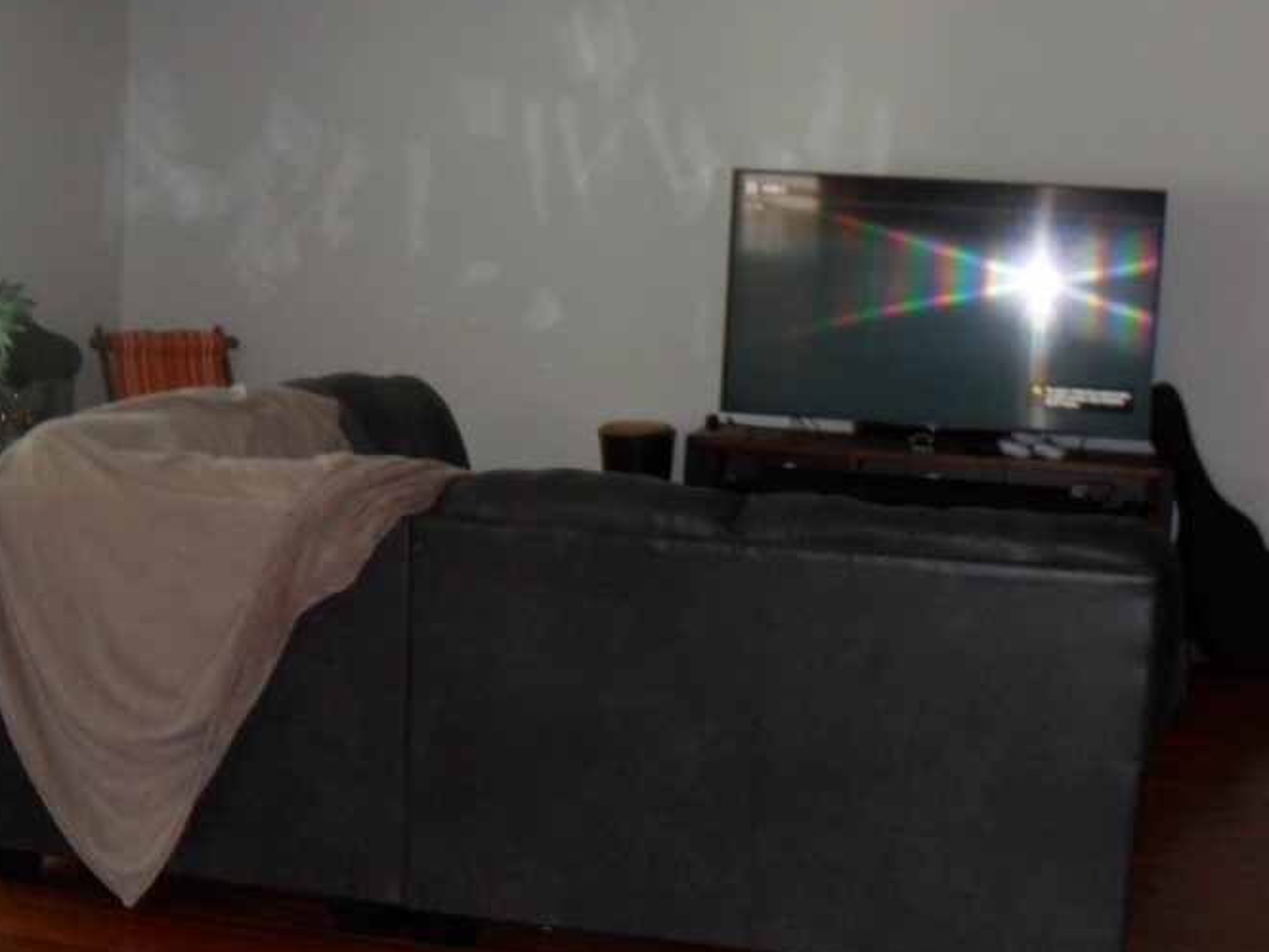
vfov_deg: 27.0
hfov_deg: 35.5
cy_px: 562
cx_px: 598
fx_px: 1980
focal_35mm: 54
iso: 200
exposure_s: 1/45
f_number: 3
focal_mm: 6.3
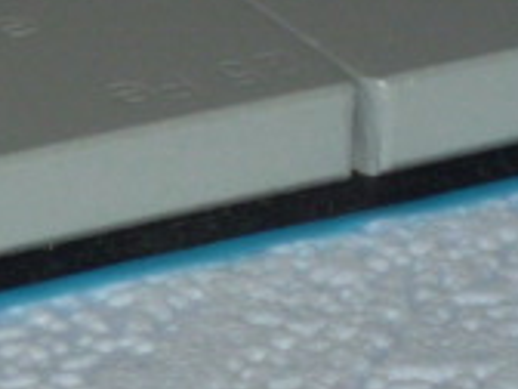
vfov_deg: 2.9
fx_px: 7707
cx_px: 240
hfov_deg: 3.8
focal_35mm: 515
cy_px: 102
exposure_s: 1/50
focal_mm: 13.2
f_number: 4.9
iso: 100
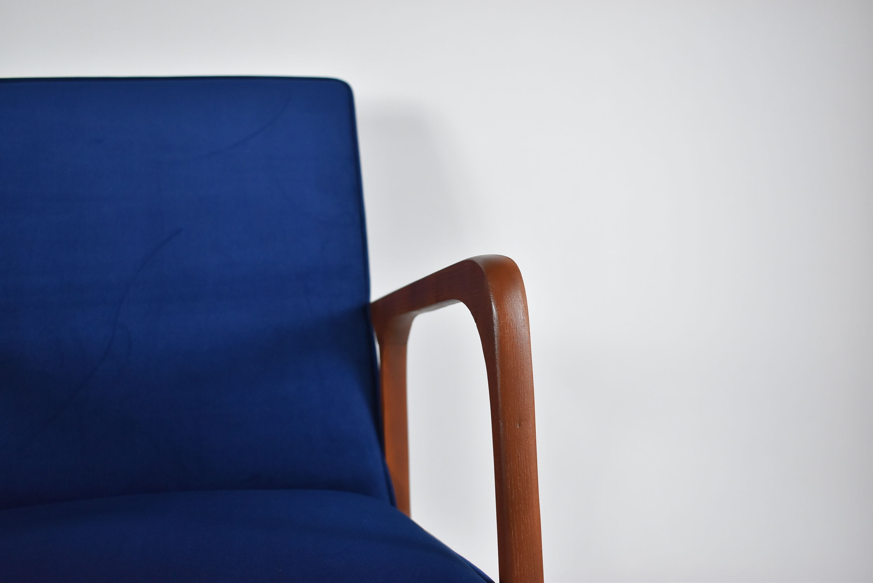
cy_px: 292
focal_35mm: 40
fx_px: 983
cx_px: 436
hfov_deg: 47.9
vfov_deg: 33.1
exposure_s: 1/125
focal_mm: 27
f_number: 5
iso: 800
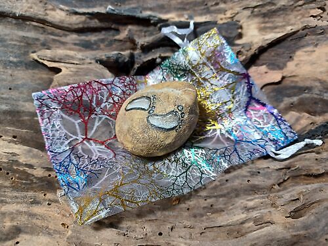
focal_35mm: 25
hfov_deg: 69.4
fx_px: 237
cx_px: 164
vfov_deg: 54.9
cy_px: 123
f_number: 1.8
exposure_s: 1/50
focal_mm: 4.6
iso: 320
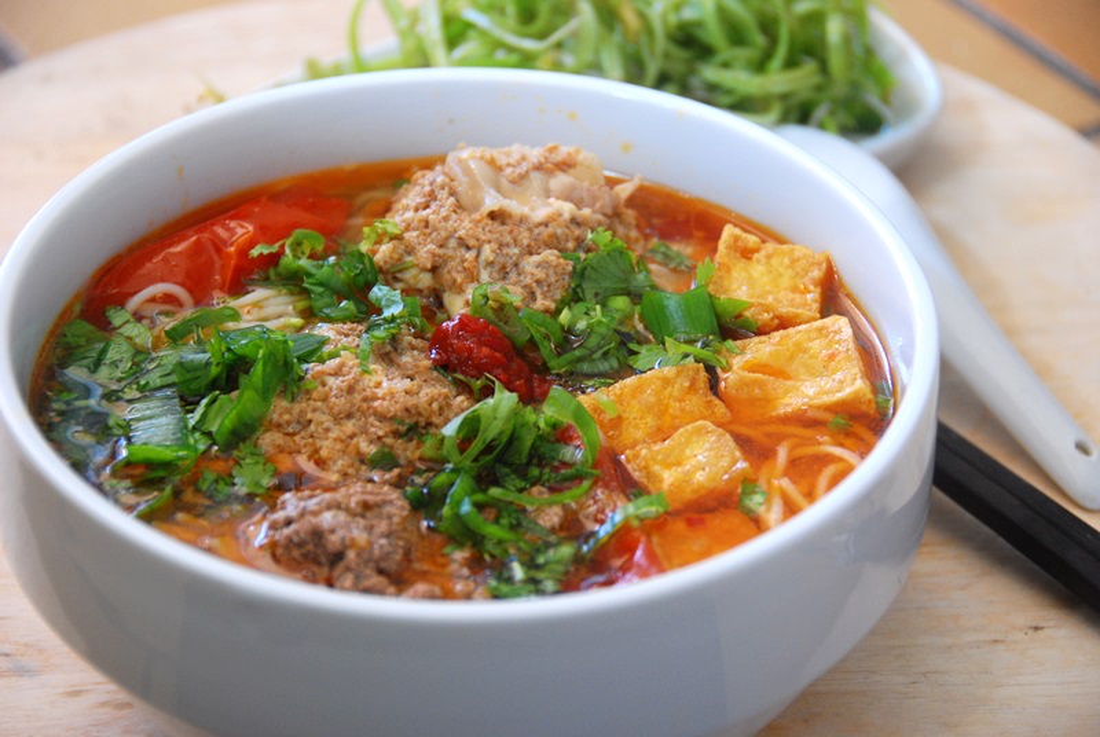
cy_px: 368
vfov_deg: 10.2
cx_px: 550
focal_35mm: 135
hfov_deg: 15.2
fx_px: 4131
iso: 640
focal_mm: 90
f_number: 5.3
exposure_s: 1/60
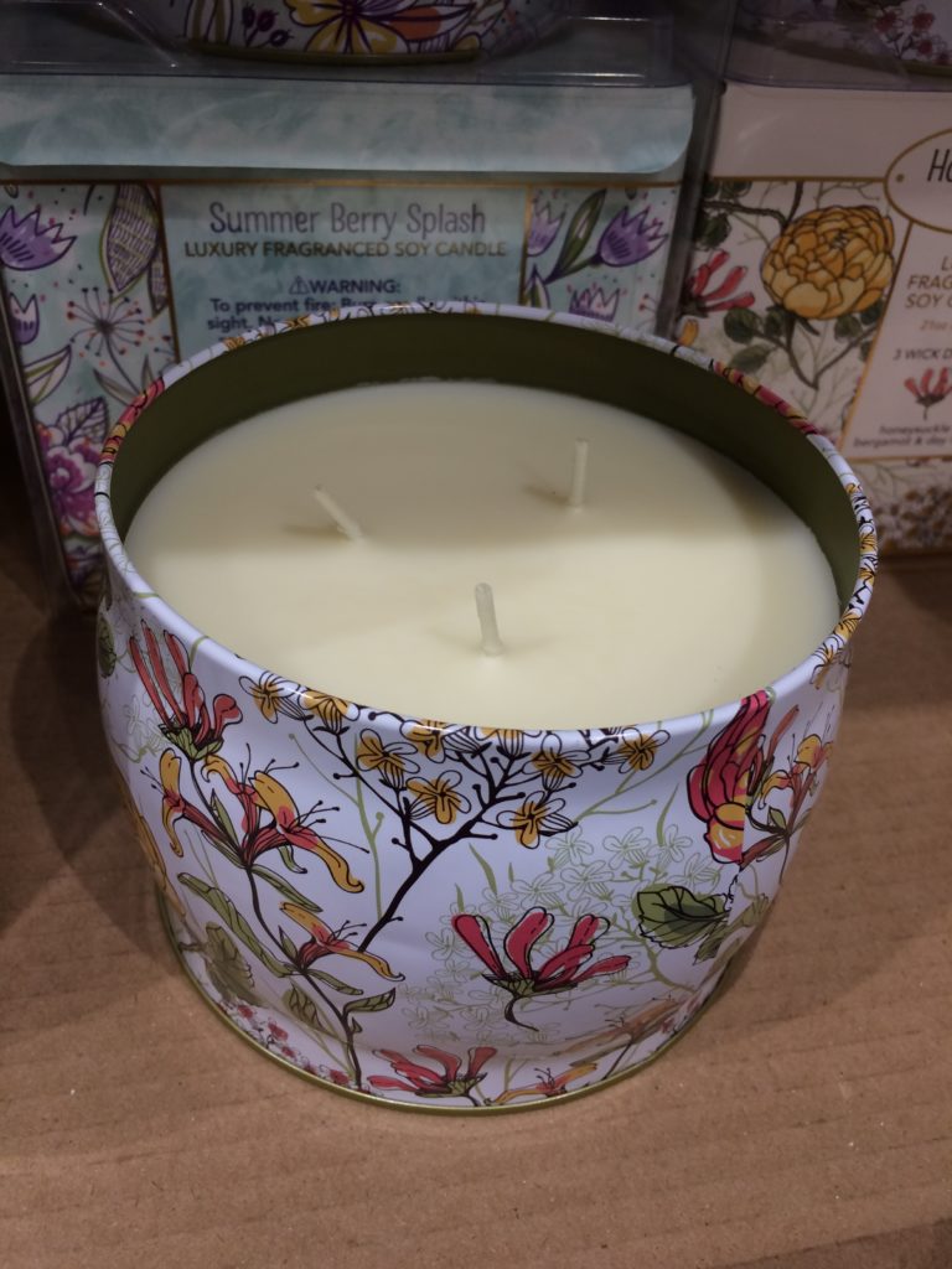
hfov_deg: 48.2
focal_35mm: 29
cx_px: 476
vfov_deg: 61.7
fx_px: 1063
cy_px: 634
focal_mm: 4.15
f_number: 2.2
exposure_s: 1/30
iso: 50
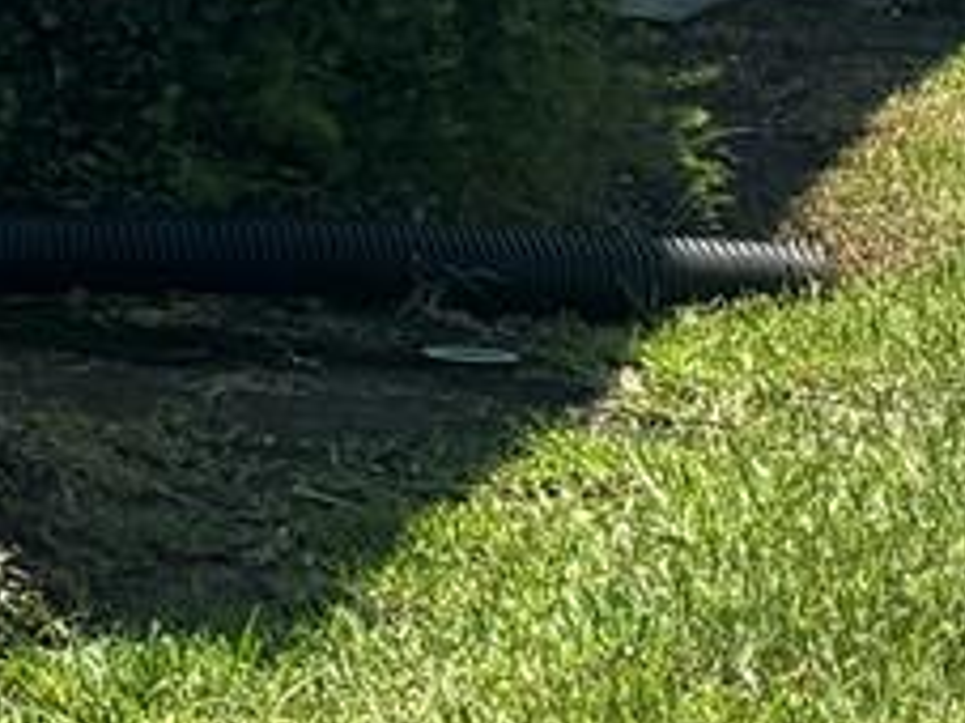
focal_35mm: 169
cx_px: -2359
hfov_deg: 8.6
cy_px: -625
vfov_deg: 8.4
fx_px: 4709
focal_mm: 6.76
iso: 80
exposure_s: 1/2710
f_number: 1.78
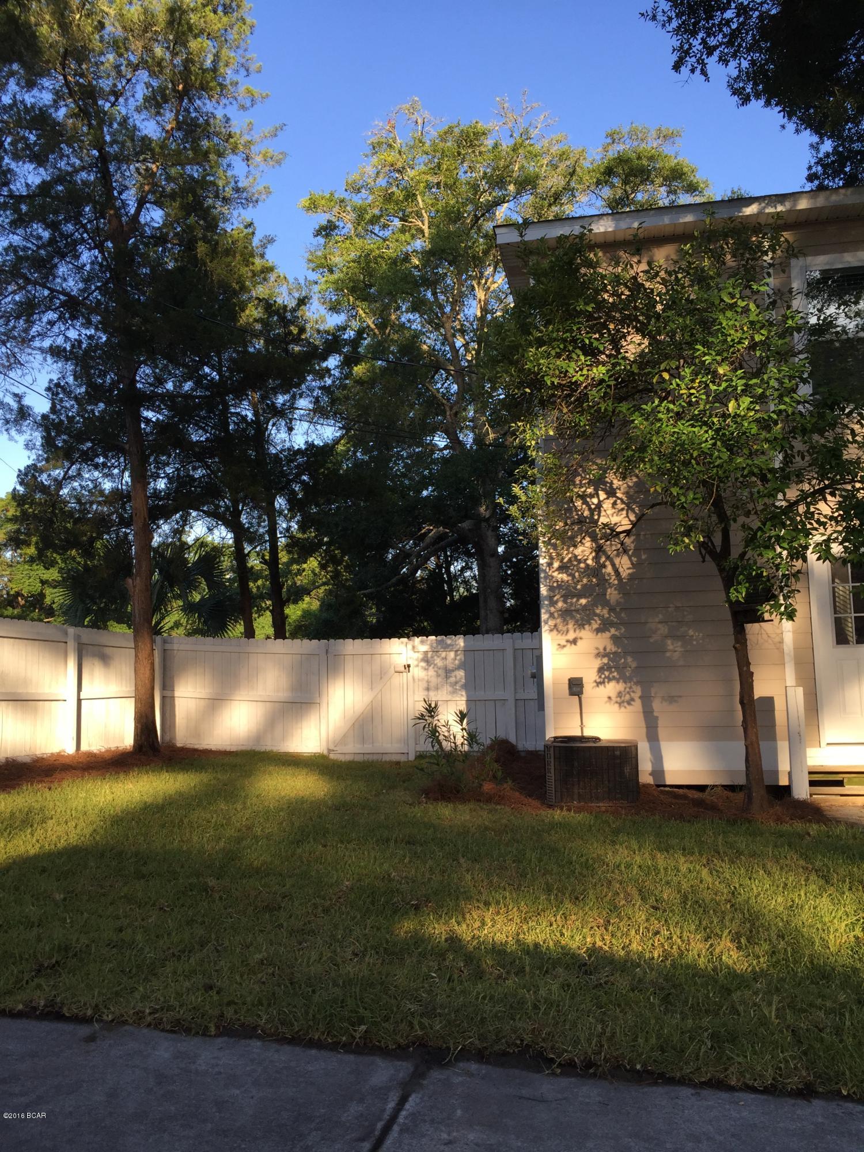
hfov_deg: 48.2
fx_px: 965
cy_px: 576
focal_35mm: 29
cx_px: 432
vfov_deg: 61.7
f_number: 2.2
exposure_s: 1/514
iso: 32
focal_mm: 4.15
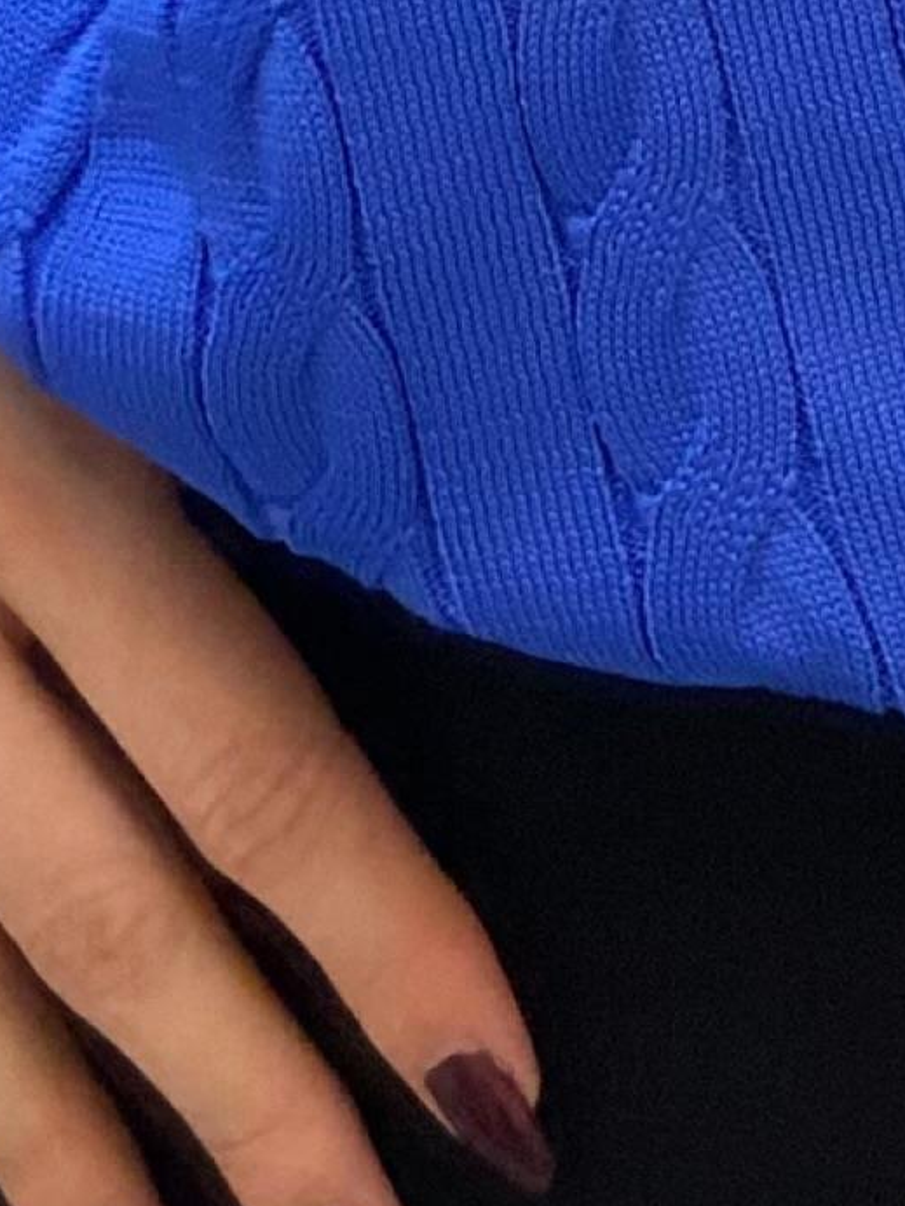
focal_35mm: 303
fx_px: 10562
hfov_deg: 4.9
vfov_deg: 6.2
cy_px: -2043
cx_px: 1191
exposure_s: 1/100
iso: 100
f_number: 2
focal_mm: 6
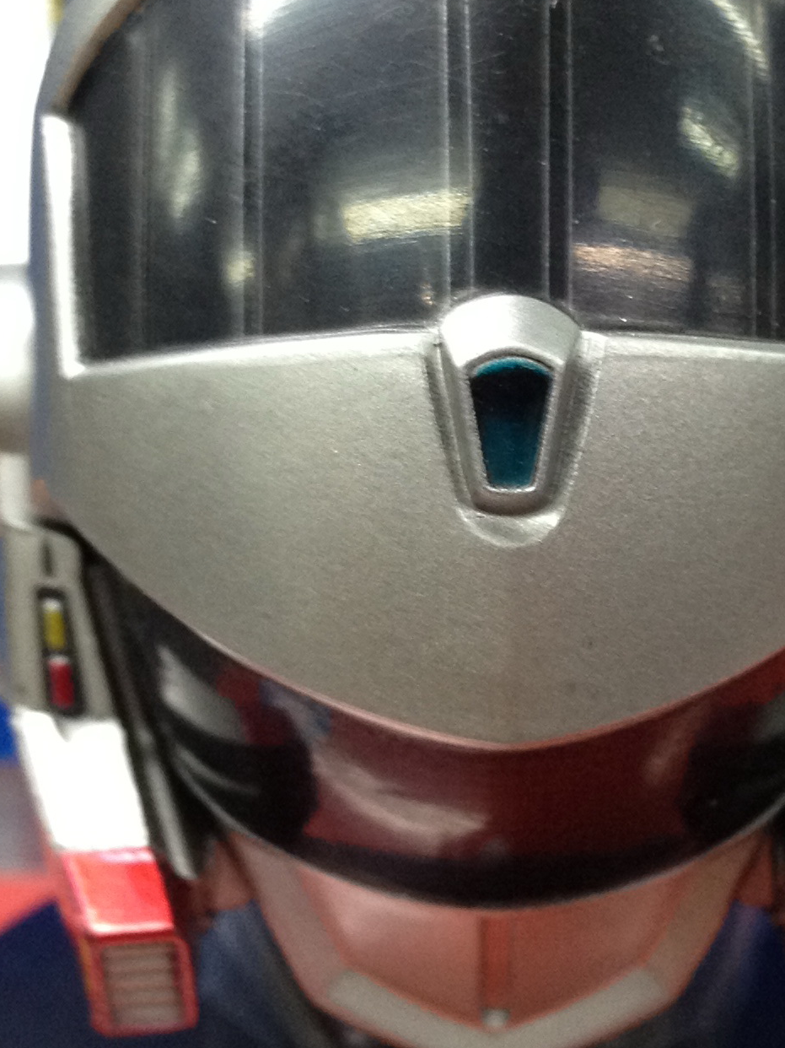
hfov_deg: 16.0
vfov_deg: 21.3
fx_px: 2783
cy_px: 467
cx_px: 495
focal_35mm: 92
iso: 125
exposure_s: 1/20
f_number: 2.4
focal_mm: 4.28
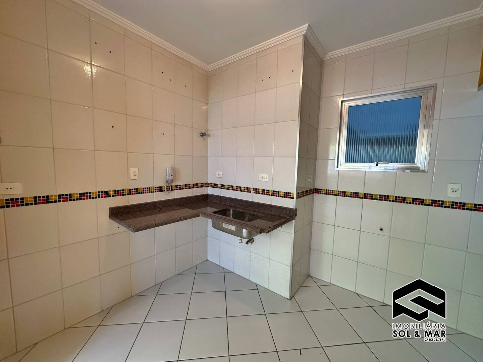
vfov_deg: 85.7
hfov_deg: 102.1
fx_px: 195
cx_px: 242
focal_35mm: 14
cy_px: 181
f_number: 2.2
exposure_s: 1/120
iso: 160
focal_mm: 2.22
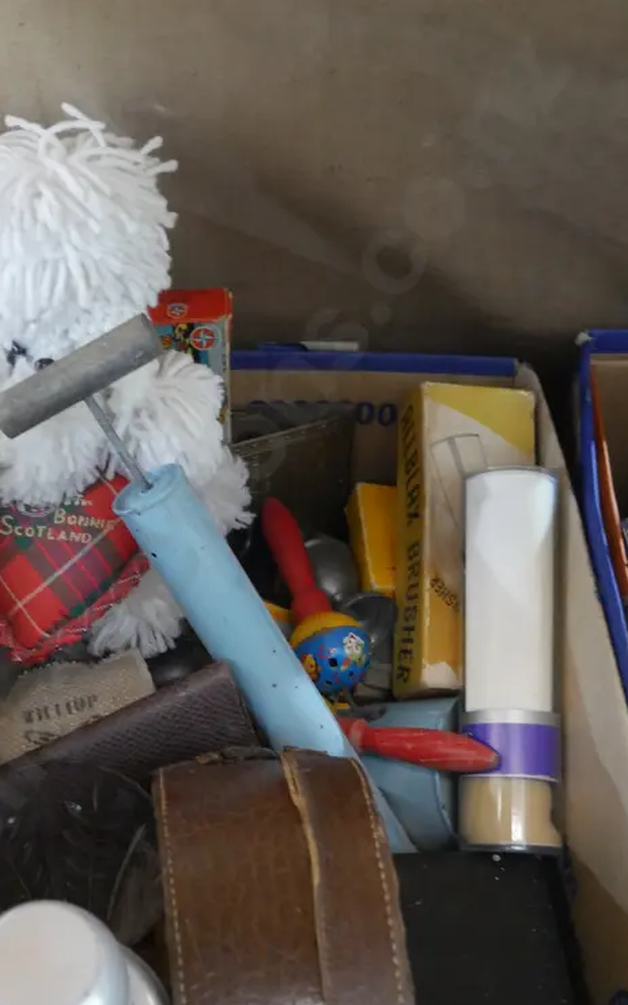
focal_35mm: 47
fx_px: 1287
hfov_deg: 26.9
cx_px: 131
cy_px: 609
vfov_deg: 42.4
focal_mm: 16
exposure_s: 1/20
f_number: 3.6
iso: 3200
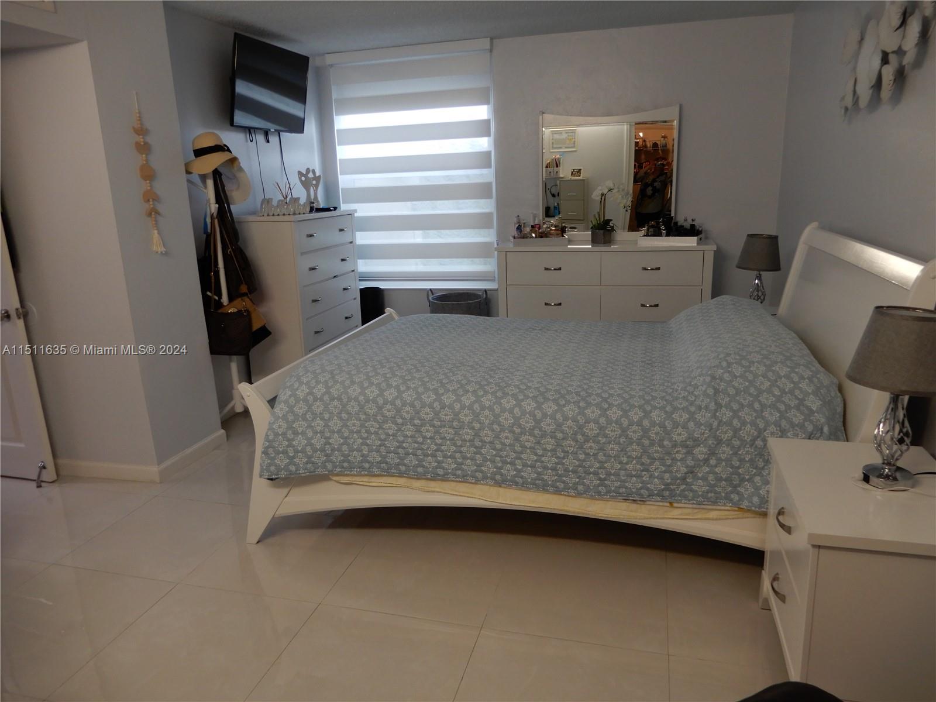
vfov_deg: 56.8
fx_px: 649
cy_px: 351
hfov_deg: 71.6
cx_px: 468
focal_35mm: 24
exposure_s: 1/30
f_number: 3.4
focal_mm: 4.3
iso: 125
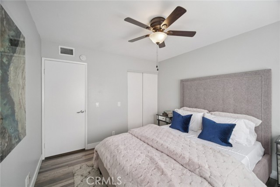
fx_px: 109
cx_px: 140
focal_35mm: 14
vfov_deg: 81.1
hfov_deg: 104.3
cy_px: 94
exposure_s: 1/9
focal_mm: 9
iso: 160
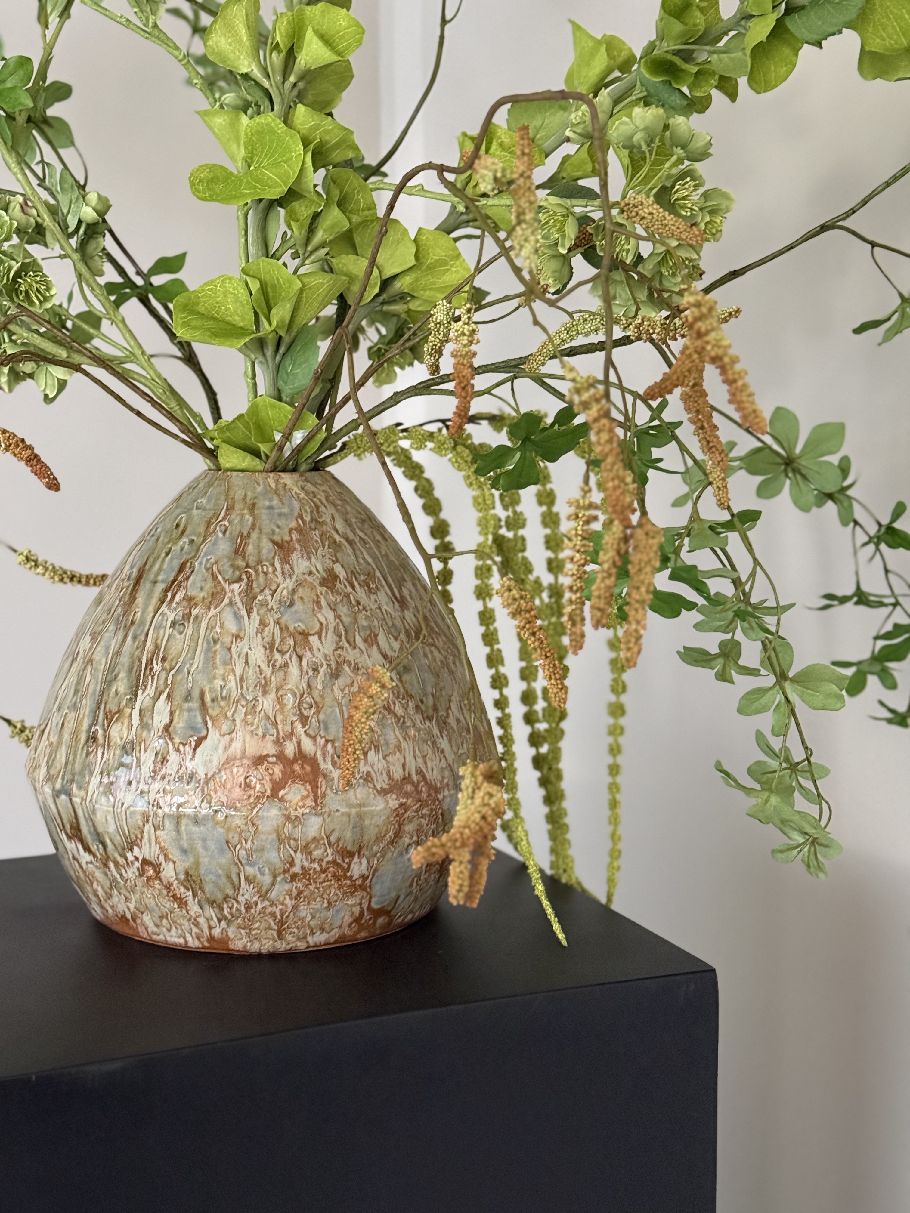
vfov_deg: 39.7
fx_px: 1682
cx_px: 455
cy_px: 606
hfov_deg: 30.3
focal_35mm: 48
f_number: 1.78
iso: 500
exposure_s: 1/39
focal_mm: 6.76
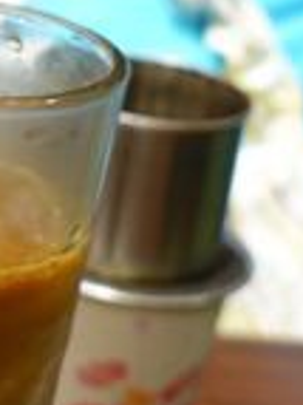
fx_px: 1321
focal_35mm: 113
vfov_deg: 17.2
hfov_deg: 12.7
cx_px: -91
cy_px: 57
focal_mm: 8.8
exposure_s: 1/30
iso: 250
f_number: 1.8
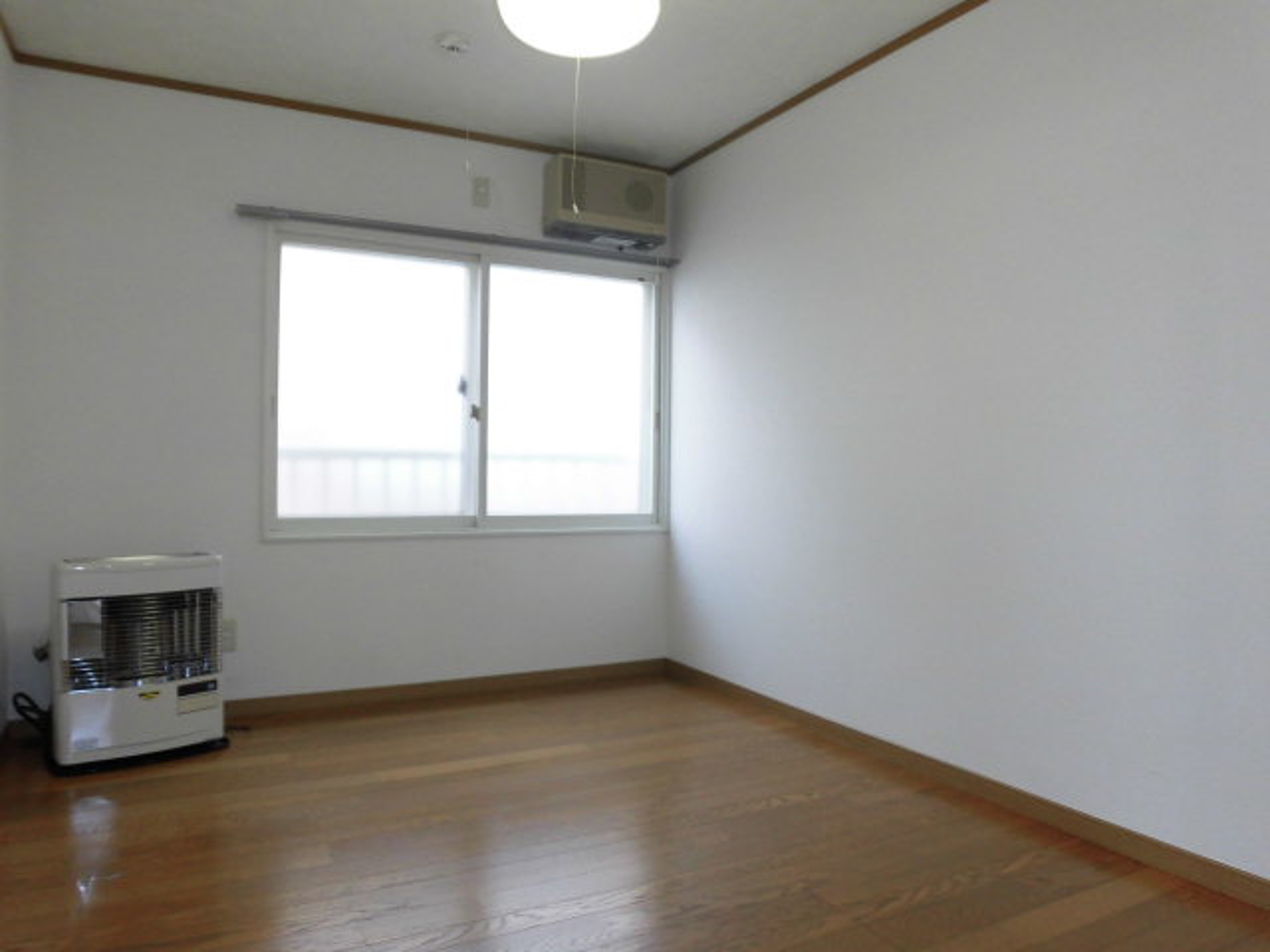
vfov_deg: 56.8
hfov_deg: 71.6
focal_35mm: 24
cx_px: 635
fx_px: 881
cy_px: 476
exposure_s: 1/40
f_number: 3.1
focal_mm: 4.3
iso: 100
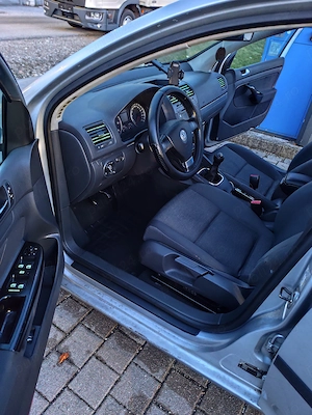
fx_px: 276
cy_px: 208
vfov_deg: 73.9
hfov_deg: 58.9
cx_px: 156
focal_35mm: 23
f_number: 1.65
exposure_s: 1/7.77
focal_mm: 6.14
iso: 10000
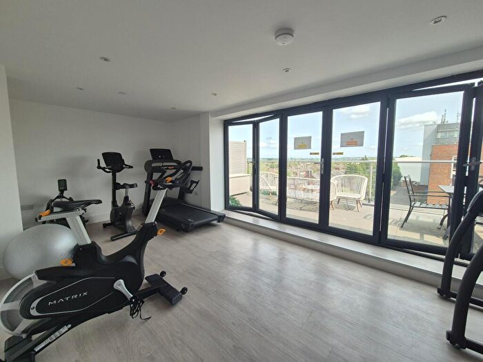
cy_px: 181
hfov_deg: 106.2
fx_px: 181
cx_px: 242
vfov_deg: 89.9
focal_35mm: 13
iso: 80
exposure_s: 1/718
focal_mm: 2.2
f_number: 2.2
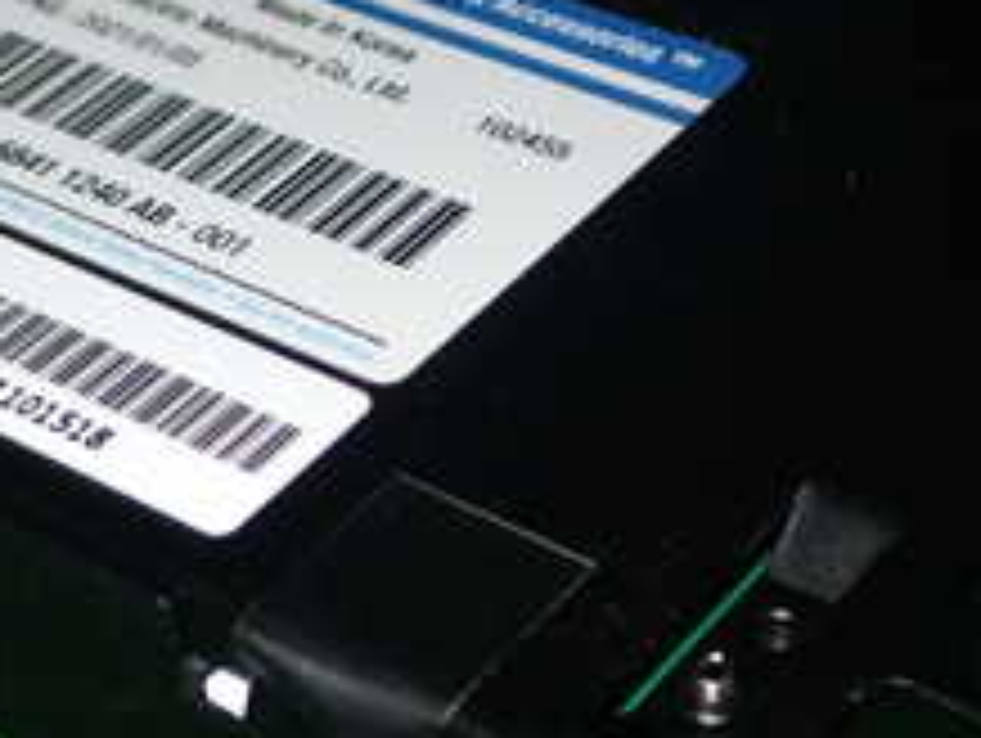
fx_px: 2809
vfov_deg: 15.0
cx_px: 392
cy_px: 320
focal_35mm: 99
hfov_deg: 19.8
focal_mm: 6.37
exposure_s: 1/40
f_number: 7.1
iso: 200
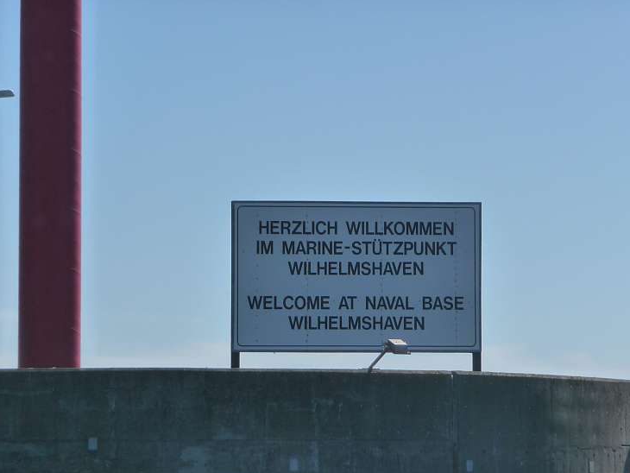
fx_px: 4005
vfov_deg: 6.8
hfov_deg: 9.0
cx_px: 350
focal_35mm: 220
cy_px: 259
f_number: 4.8
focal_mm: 32.3
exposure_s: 1/1300
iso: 160
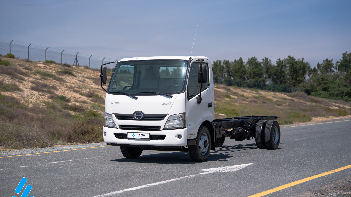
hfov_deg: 28.6
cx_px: 174
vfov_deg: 16.3
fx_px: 689
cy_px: 104
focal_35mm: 74
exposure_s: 1/200
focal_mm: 70
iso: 200
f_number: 2.8
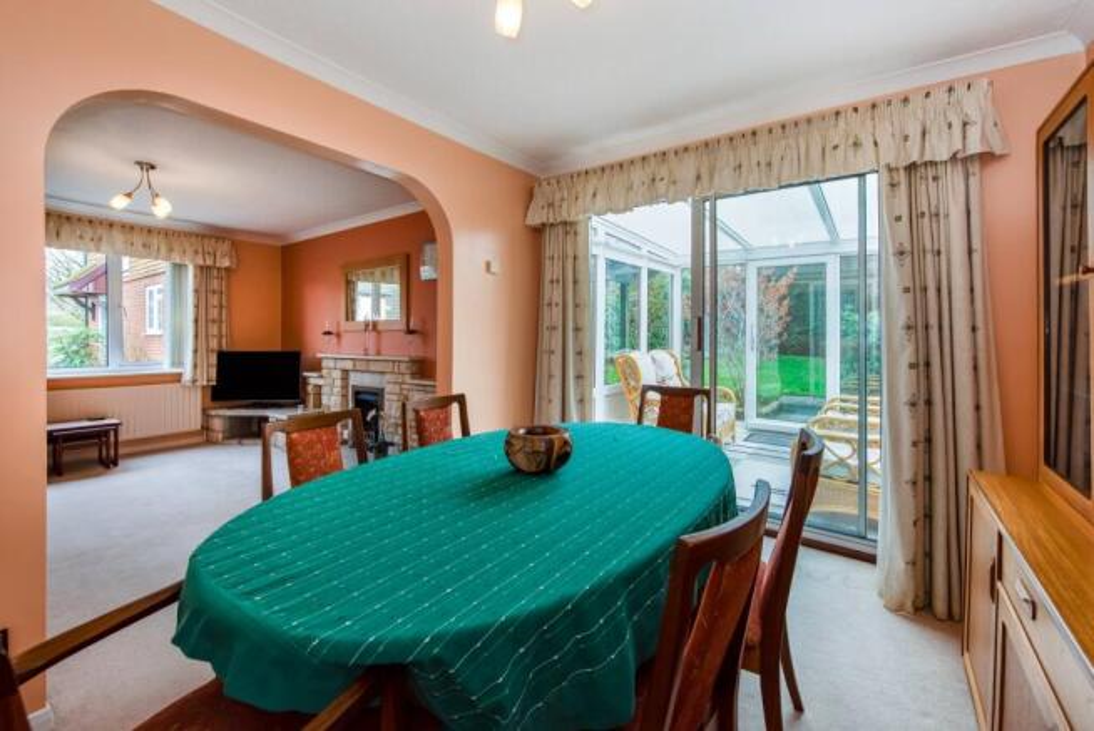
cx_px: 547
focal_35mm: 14
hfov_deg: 104.2
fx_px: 426
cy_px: 366
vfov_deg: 81.3
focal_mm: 14
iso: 320
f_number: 8
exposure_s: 1/15
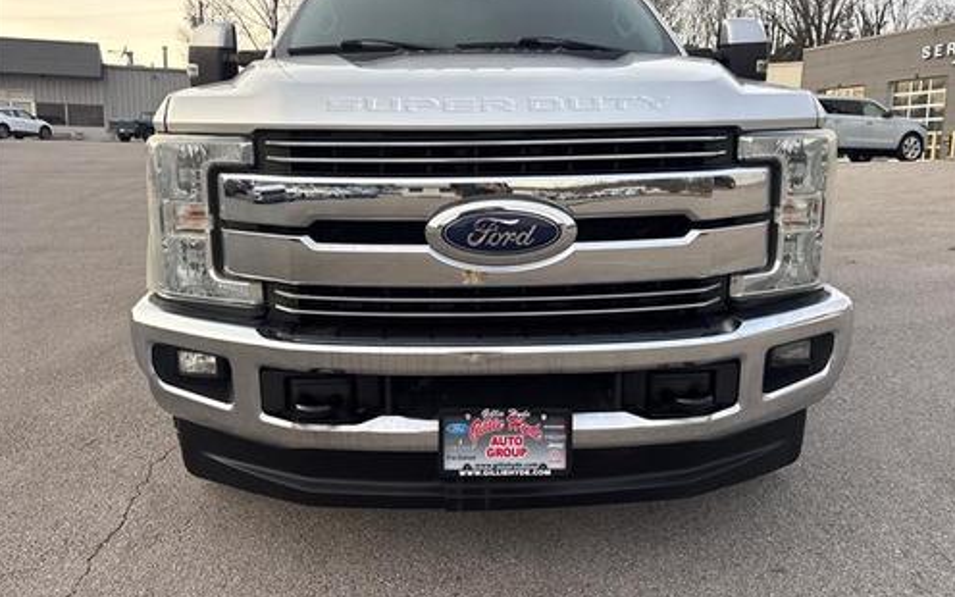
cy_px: 260
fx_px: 729
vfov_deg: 44.4
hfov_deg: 66.5
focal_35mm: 28
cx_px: 478
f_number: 1.6
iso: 64
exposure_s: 1/404
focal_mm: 5.96
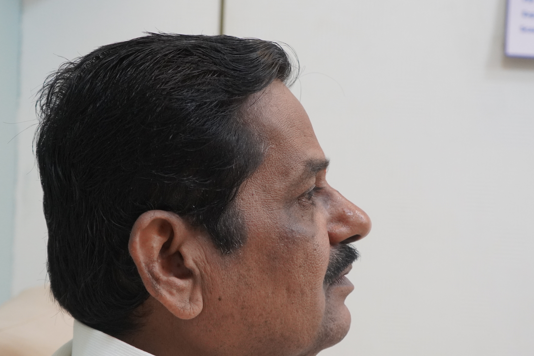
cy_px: 234
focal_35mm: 57
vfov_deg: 23.7
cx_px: 254
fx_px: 845
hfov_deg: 35.0
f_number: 4
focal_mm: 28
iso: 2000
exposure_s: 1/160
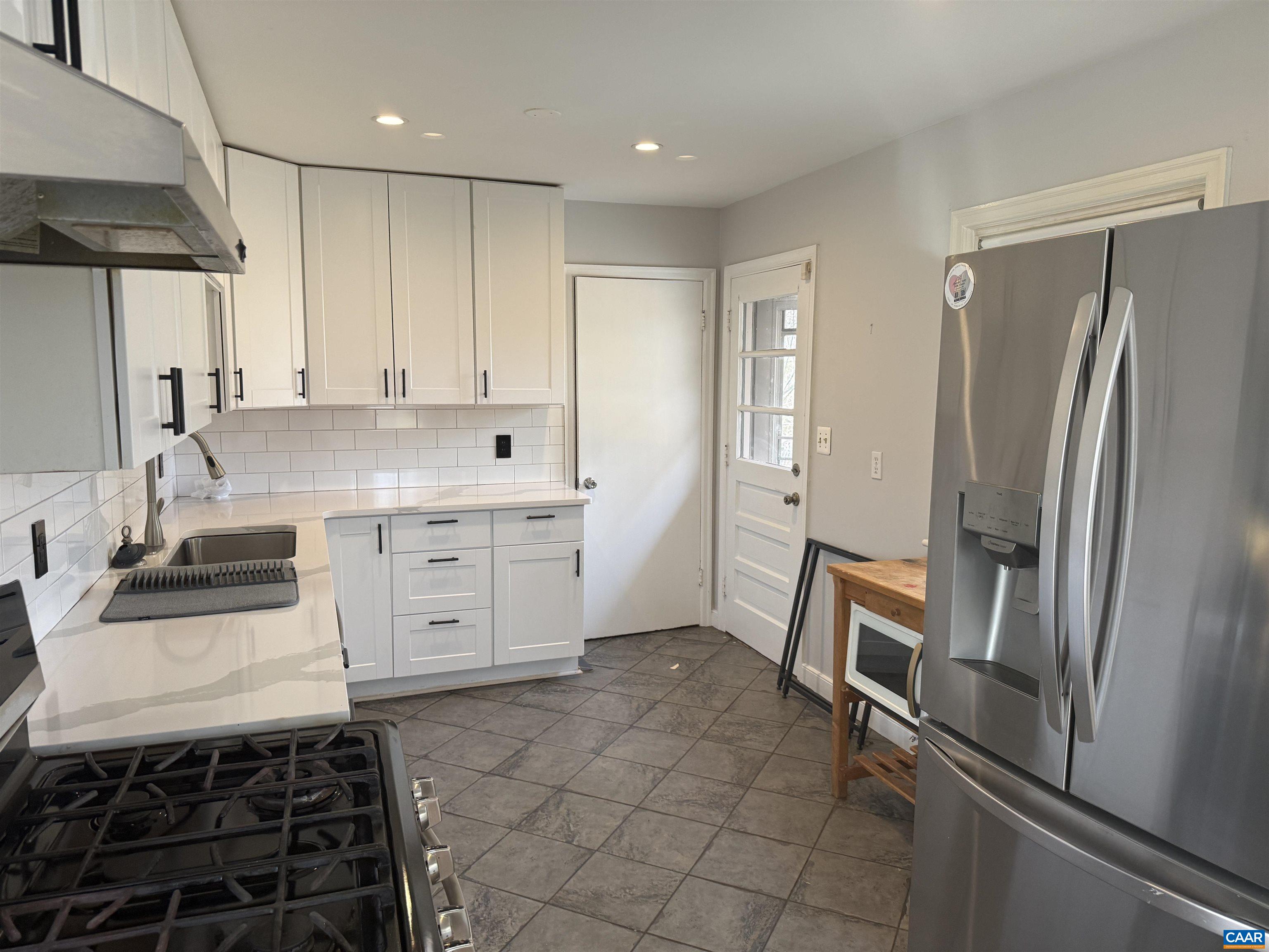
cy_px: 476
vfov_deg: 56.8
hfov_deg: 71.6
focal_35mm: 24
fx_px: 880
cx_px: 634
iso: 200
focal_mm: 6.76
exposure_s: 1/120
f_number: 1.78
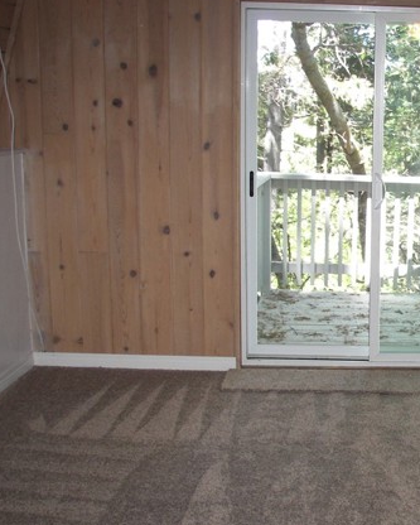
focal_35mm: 54
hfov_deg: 27.0
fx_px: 839
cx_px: 391
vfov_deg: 34.7
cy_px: 289
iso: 64
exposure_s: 1/30
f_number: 2.8
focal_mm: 6
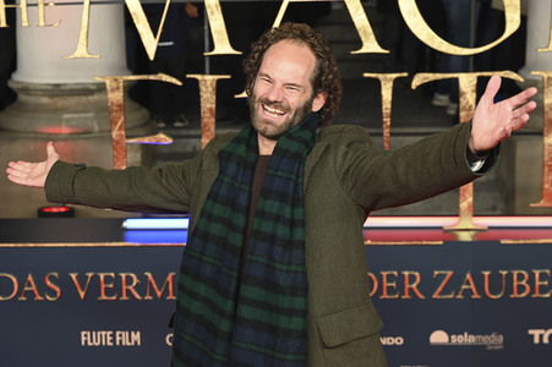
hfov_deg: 27.0
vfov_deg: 18.2
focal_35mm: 75
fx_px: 1149
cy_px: 184
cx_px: 276
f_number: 5.6
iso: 640
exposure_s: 1/125
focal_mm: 75
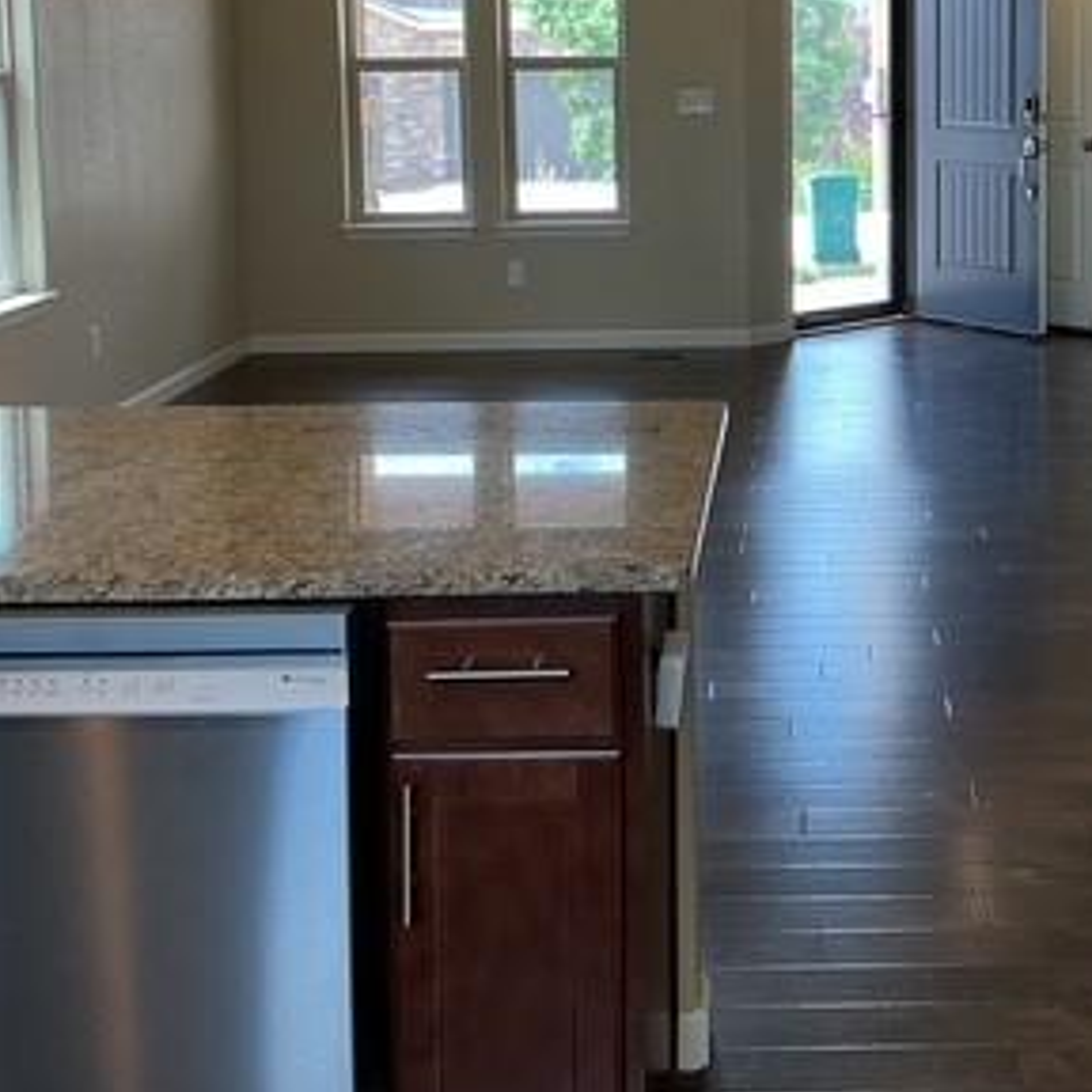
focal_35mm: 57
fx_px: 2034
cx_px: 842
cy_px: 220
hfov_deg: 29.5
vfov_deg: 29.4
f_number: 1.8
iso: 40
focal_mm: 3
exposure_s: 1/120
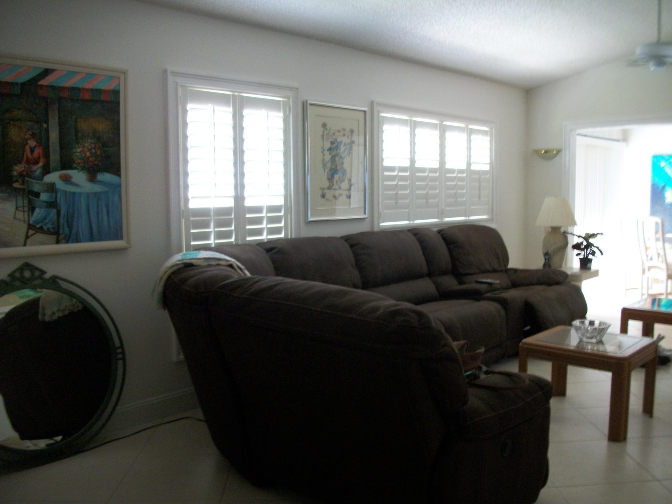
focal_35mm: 32
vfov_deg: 44.2
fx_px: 621
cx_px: 336
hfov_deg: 56.8
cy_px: 252
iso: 163
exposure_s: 1/8
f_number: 2.9
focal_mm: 5.7
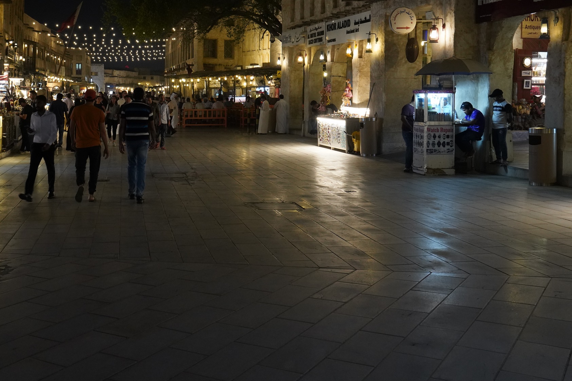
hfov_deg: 42.0
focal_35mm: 46
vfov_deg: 29.0
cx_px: 180
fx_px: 731
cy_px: 123
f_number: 6.3
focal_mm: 31
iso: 3200
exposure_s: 1/50
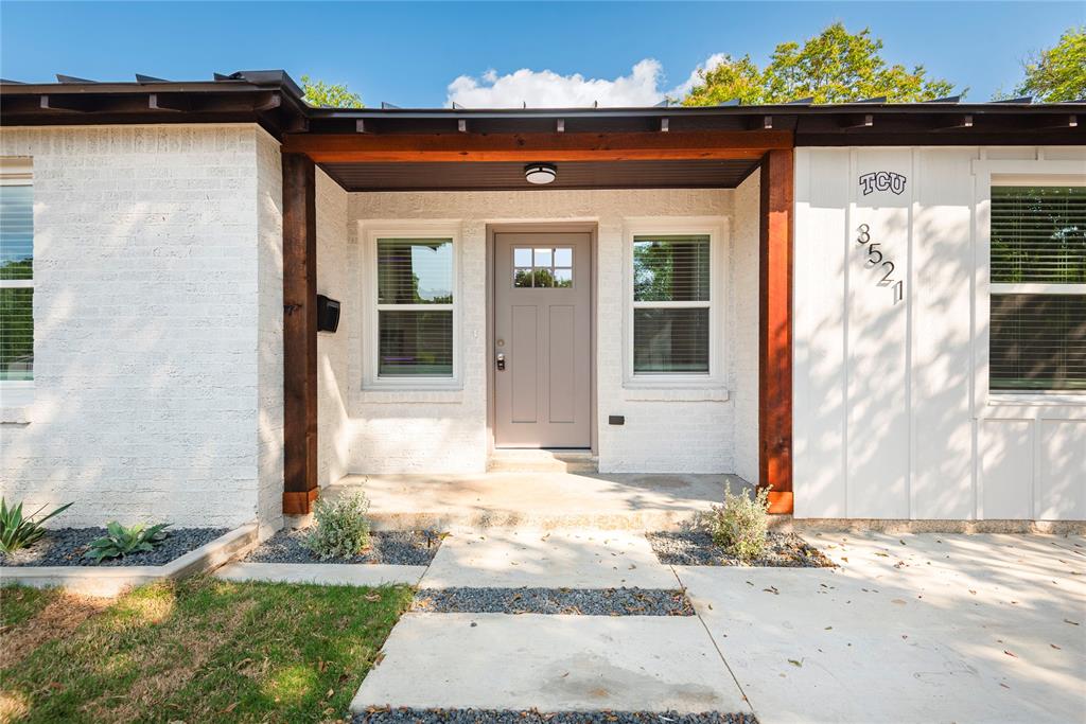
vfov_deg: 73.8
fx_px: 483
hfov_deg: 96.7
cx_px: 543
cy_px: 362
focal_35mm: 16
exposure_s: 1/160
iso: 100
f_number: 7.1
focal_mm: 16
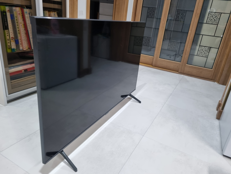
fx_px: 174
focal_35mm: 26
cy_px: 87
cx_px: 116
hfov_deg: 67.3
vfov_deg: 53.1
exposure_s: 1/40
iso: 200
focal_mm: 5.4
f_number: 1.8
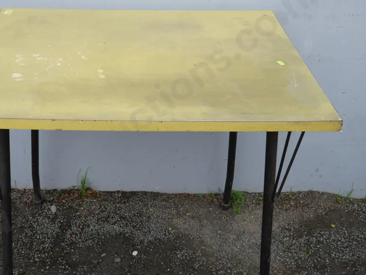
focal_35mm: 48
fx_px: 508
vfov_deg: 30.3
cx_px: 125
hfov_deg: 39.2
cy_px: 131
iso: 200
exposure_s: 1/125
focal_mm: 18
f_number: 5
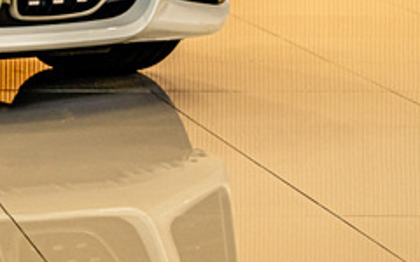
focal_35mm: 226
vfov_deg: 5.6
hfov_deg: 8.8
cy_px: -318
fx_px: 2587
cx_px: -398
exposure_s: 1/125
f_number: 5.6
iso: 500
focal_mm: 52
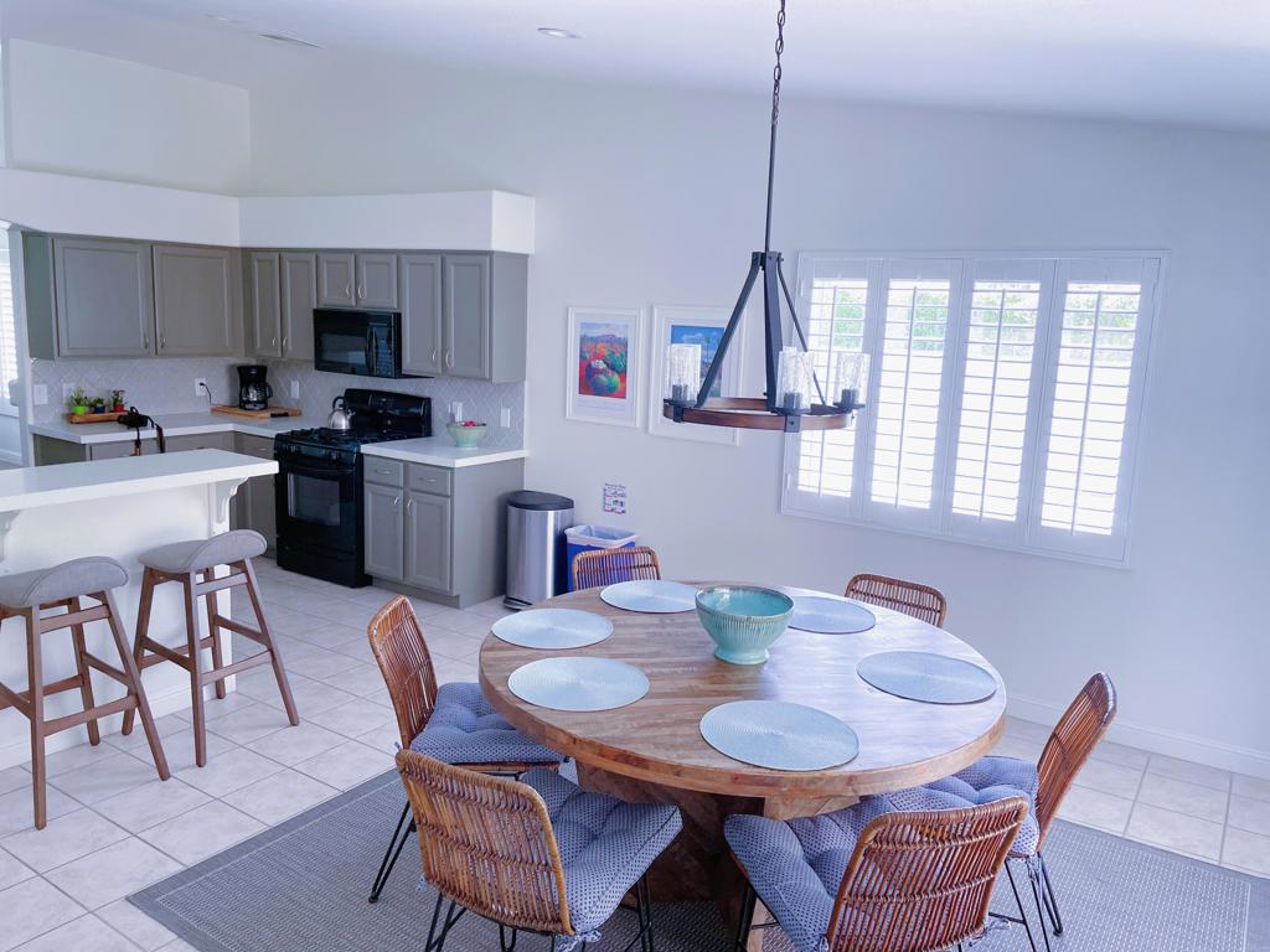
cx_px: 635
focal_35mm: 26
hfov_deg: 67.3
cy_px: 476
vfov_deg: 53.1
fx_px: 954
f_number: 1.6
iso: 125
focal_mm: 4.2
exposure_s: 1/121
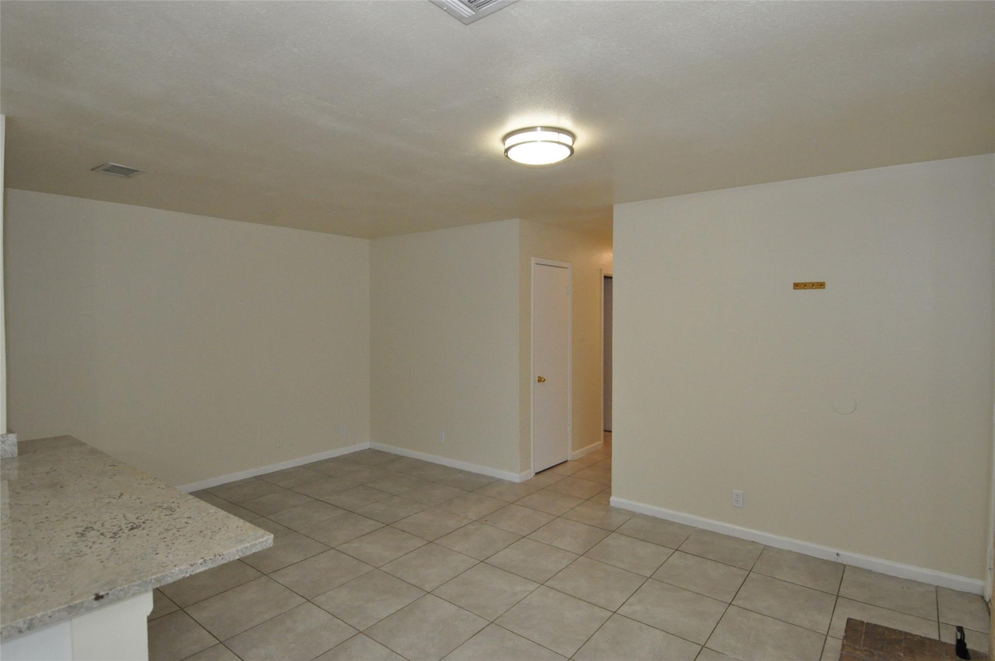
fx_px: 497
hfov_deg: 90.1
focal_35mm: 18
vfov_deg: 67.2
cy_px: 330
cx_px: 498
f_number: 7.1
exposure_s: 1/125
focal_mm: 12
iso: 2000
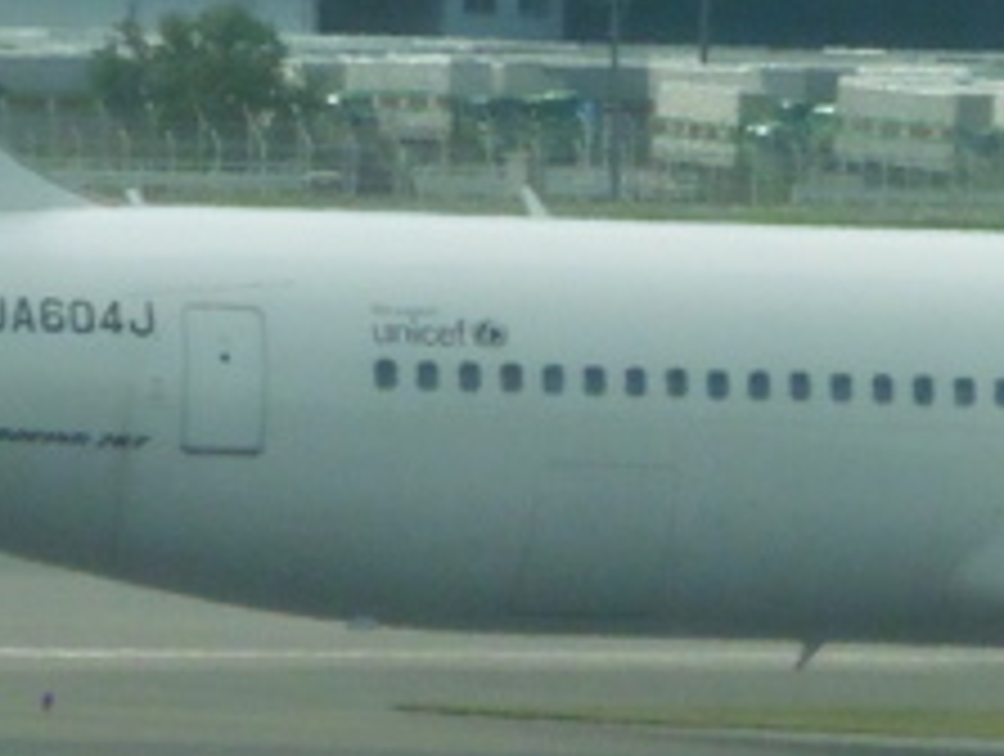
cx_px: 1081
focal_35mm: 1141
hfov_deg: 1.7
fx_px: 33147
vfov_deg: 1.3
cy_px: 459
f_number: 6.3
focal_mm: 44.4
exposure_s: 1/640
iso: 400
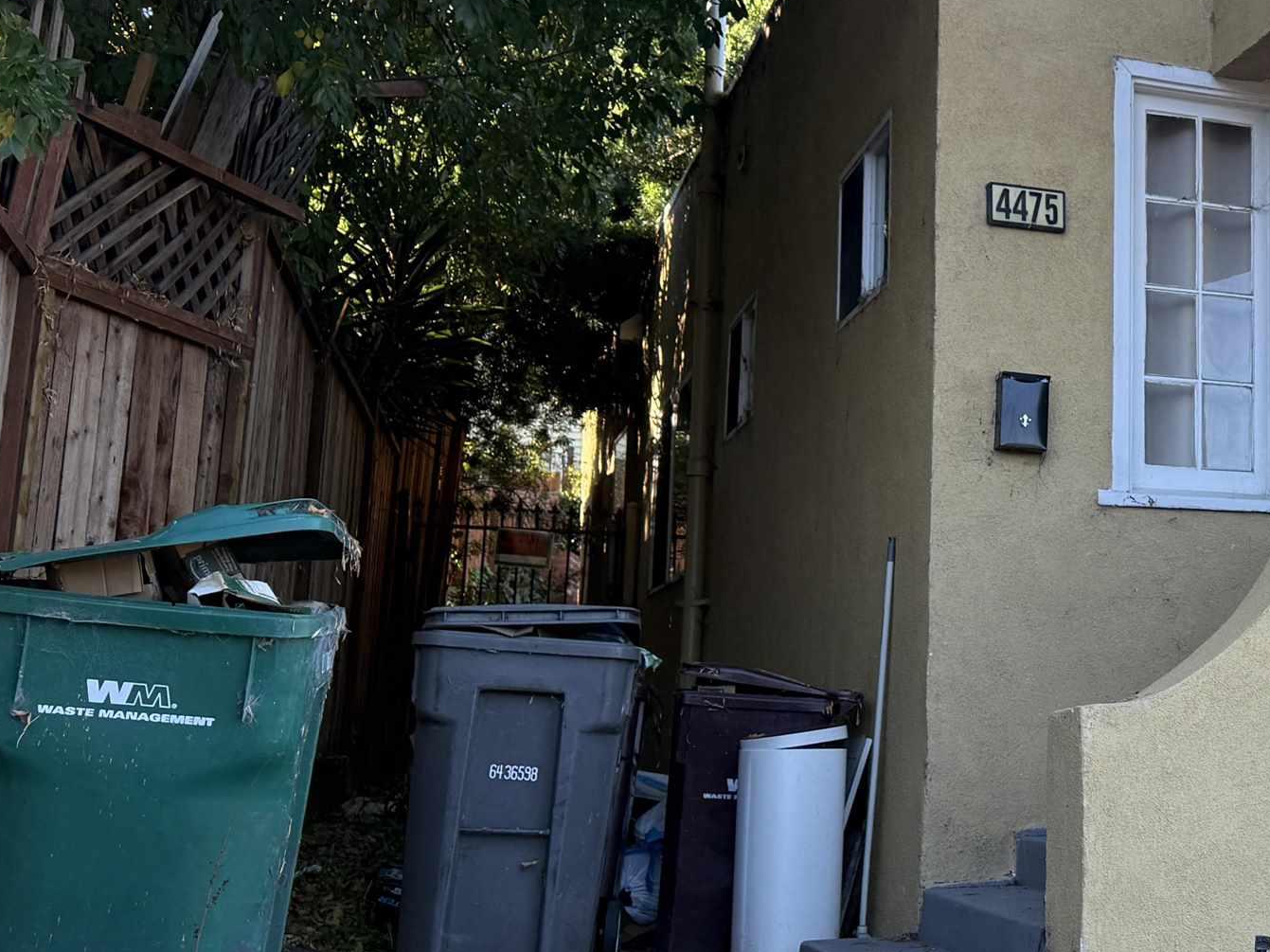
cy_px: 516
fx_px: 2017
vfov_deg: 26.5
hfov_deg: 31.1
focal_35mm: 55
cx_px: 1395
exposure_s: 1/742
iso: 100
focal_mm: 6.76
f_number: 1.78
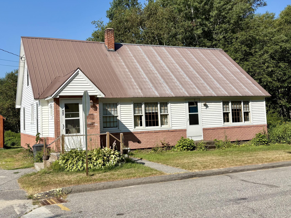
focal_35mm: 37
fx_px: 311
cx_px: 112
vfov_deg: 38.6
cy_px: 95
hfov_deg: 49.7
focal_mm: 5.96
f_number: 1.6
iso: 50
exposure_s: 1/4608
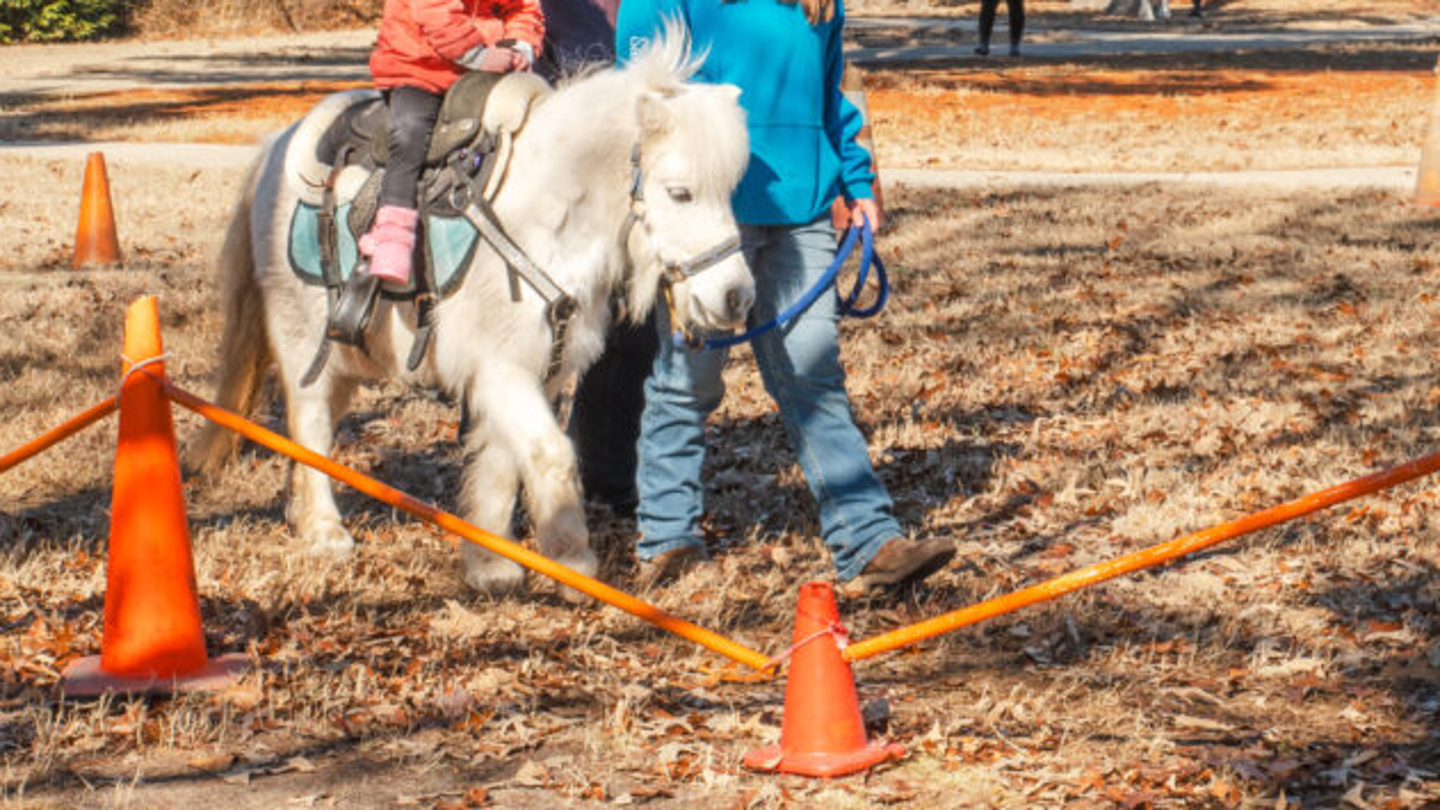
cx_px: 790
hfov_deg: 18.8
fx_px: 4353
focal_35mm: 114
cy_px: 111
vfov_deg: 10.6
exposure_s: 1/320
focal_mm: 45
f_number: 10
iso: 250
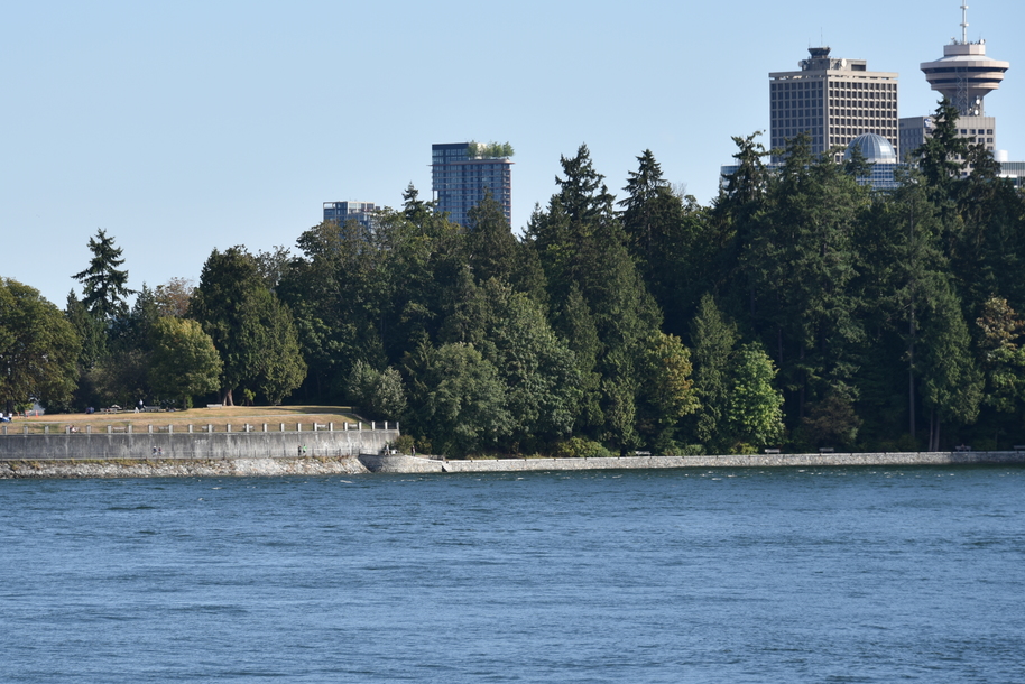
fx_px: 5981
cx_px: 395
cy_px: 276
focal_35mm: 210
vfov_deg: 6.5
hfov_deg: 9.8
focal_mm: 150
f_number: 7.1
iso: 100
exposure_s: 1/320
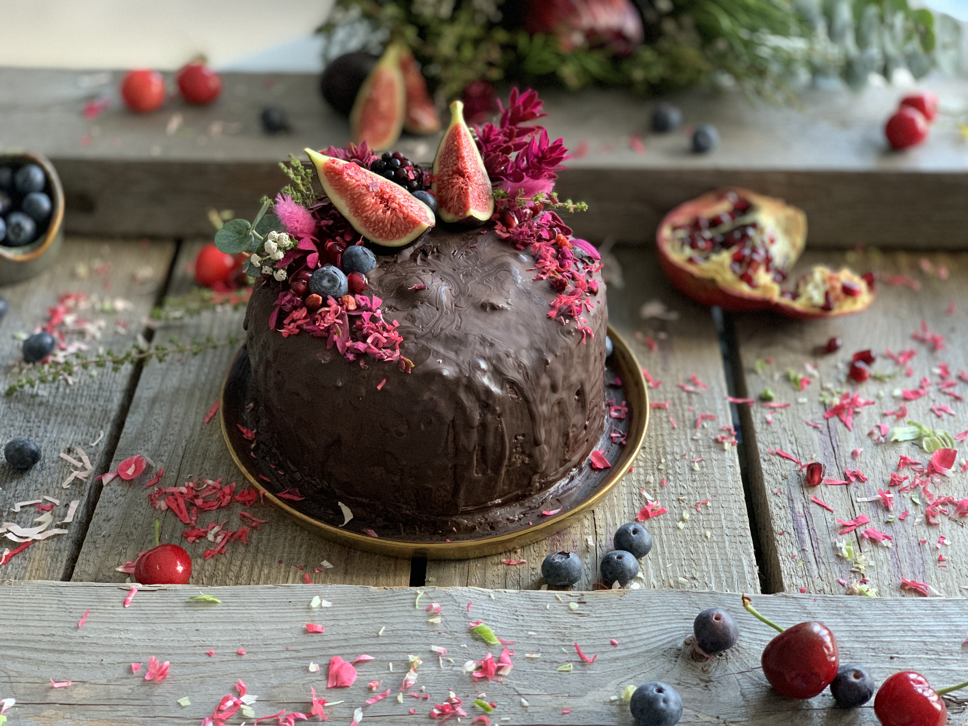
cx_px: 484
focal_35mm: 52
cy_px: 363
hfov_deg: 36.8
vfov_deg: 28.0
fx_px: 1454
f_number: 2.4
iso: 250
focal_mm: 6
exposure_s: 1/60
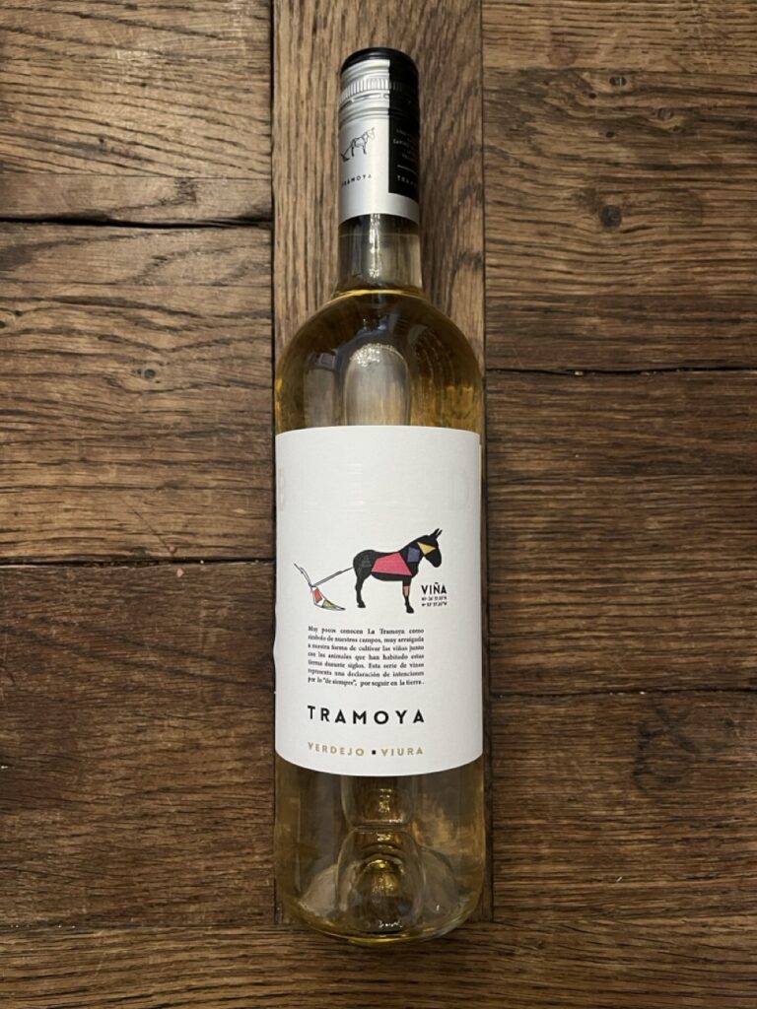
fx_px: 758
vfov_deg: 67.3
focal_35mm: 26
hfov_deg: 53.1
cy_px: 504
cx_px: 378
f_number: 1.6
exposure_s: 1/50
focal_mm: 5.1
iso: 320
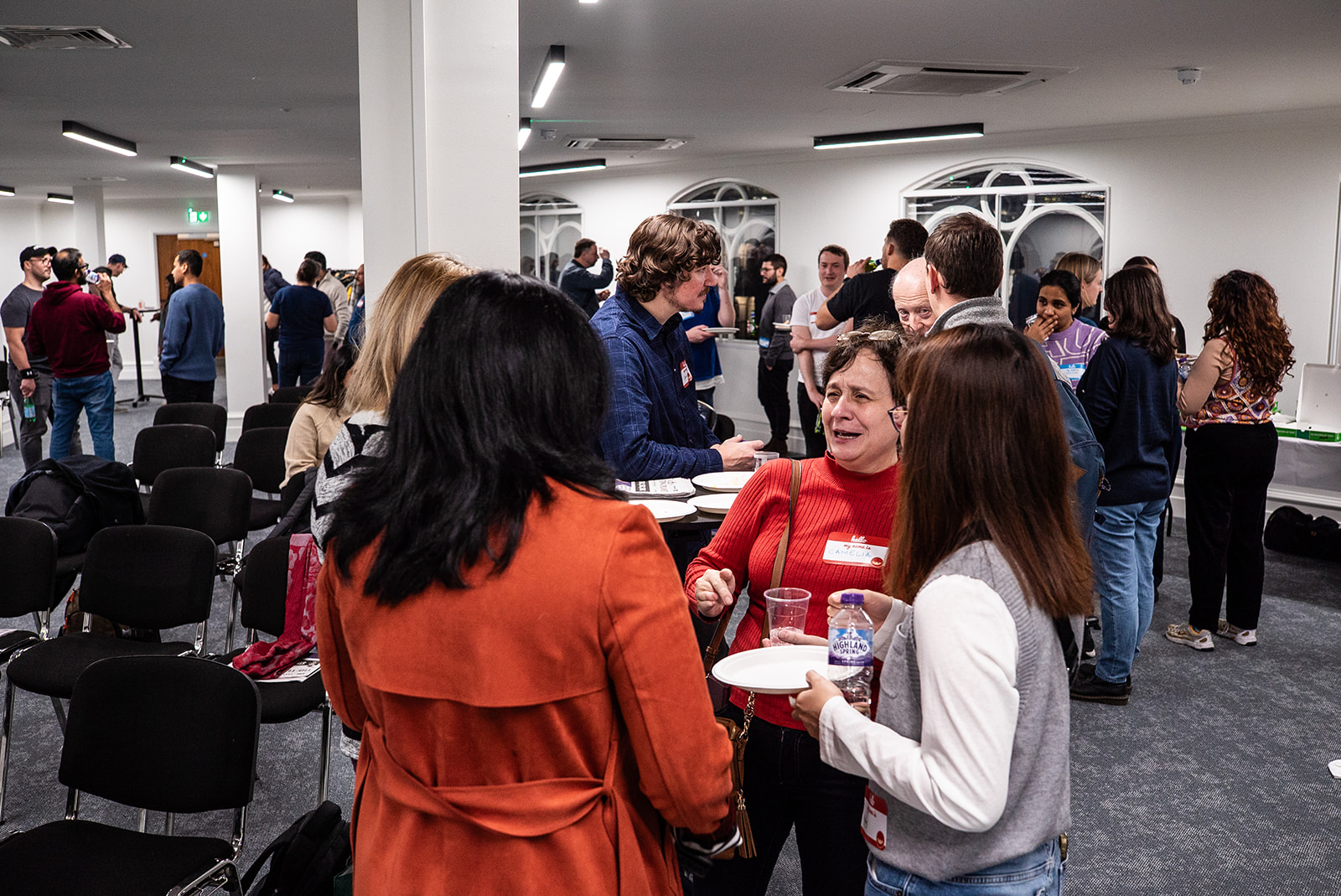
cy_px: 448
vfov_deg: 37.9
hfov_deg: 54.4
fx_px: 1305
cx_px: 670
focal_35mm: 35
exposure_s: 1/160
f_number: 4.5
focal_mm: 35
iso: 1600
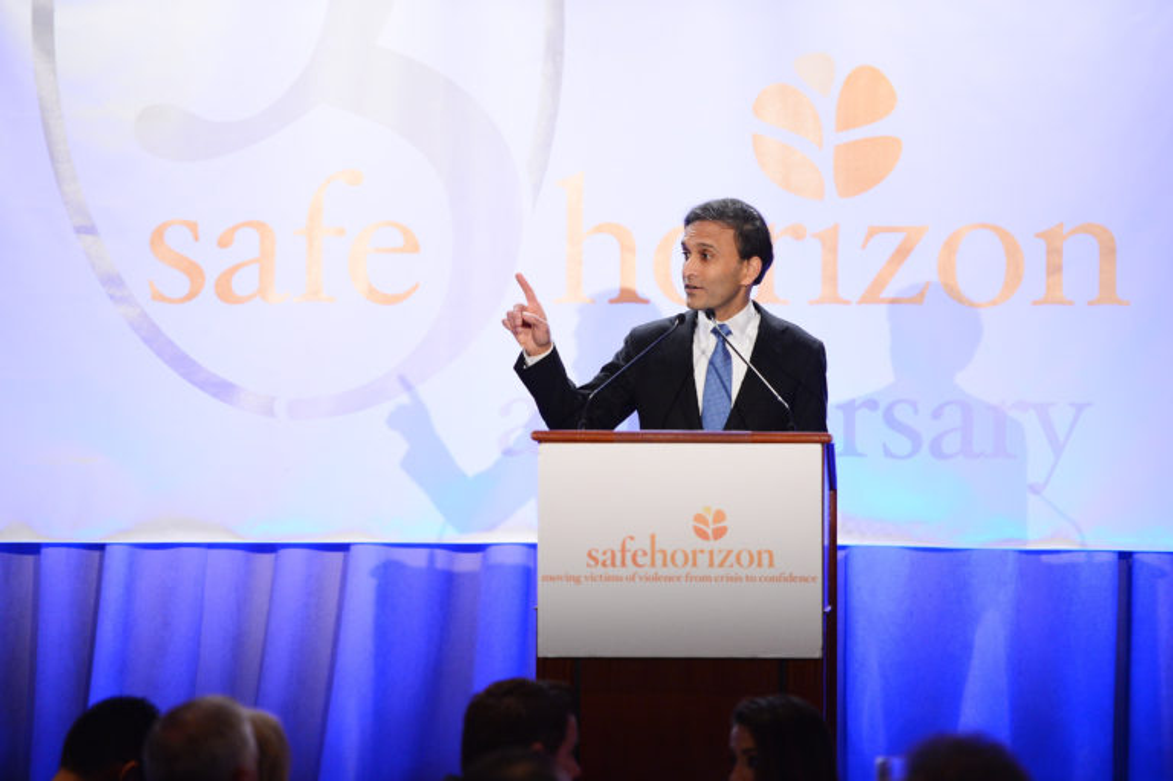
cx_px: 586
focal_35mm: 185
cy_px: 390
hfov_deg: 11.1
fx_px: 6024
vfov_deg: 7.4
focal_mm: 185
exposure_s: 1/250
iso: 4000
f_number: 2.8
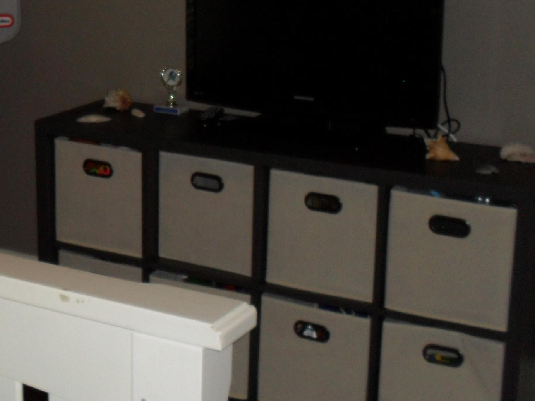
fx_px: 1174
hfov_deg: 24.8
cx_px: 35
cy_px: 146
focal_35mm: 76
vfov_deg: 19.3
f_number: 3.2
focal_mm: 6.3
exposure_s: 1/45
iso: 200
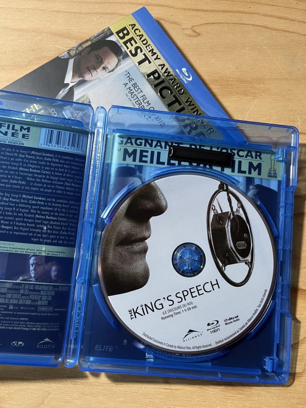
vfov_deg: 67.3
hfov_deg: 53.1
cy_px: 204
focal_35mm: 26
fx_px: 306
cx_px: 153
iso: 125
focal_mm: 5.1
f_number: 1.6
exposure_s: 1/60
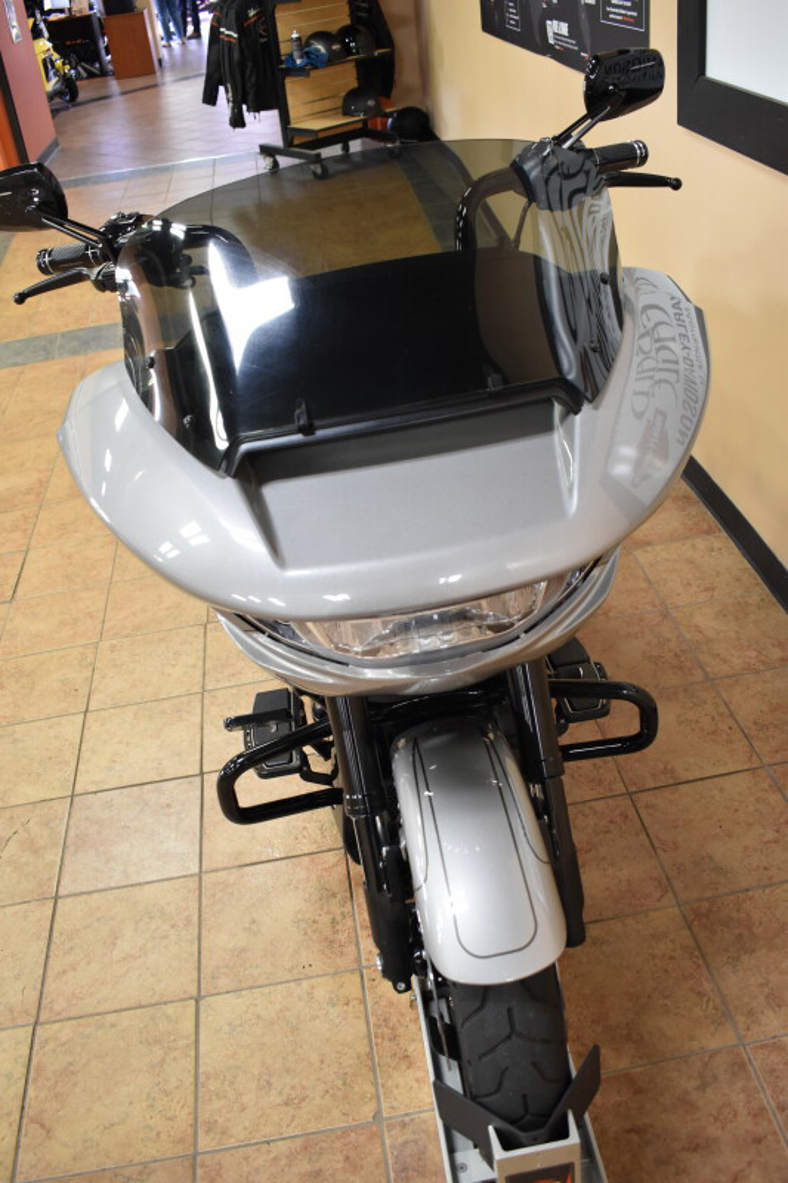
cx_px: 394
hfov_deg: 41.7
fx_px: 1035
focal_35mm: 32
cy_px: 592
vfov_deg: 59.5
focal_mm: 21
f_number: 3.8
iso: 1100
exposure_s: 1/60
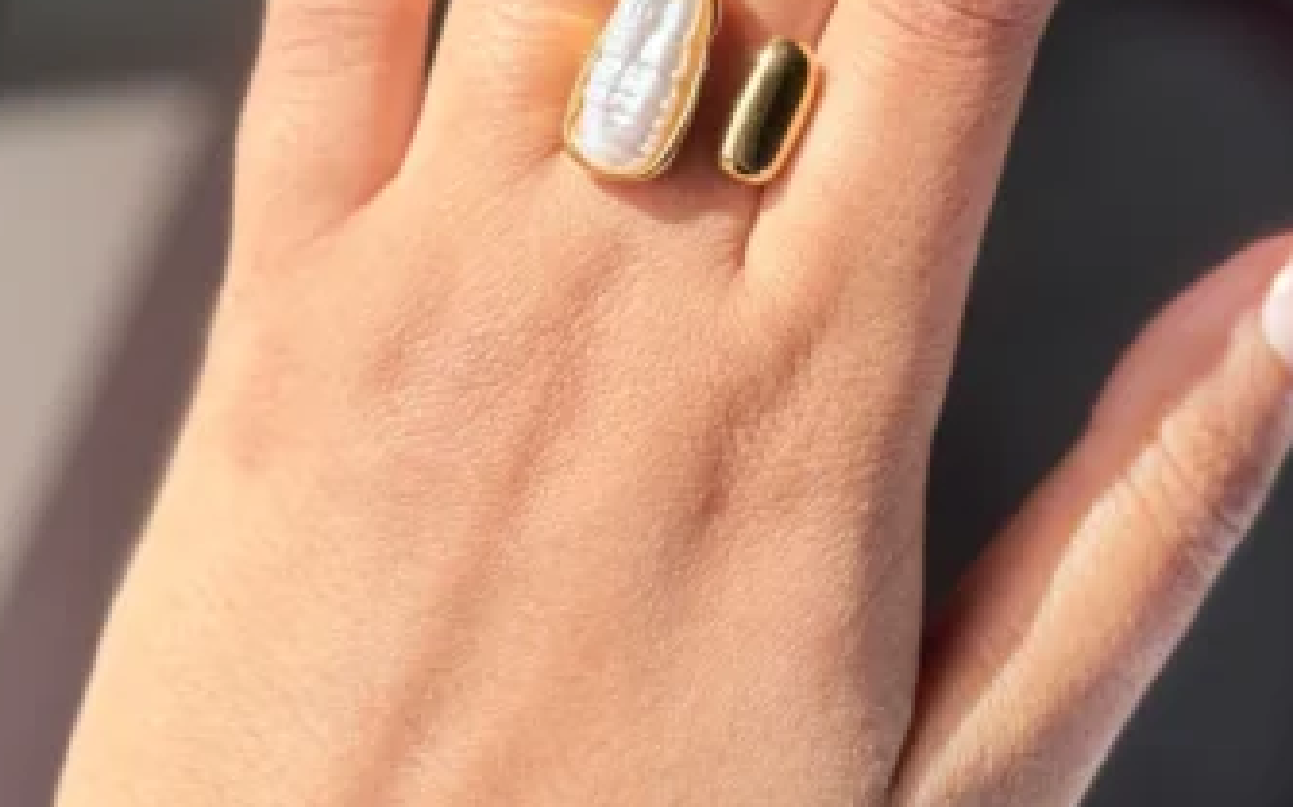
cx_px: 602
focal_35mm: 87
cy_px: 307
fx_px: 3064
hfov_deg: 23.8
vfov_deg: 15.0
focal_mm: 6.76
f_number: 1.78
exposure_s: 1/2273
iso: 64
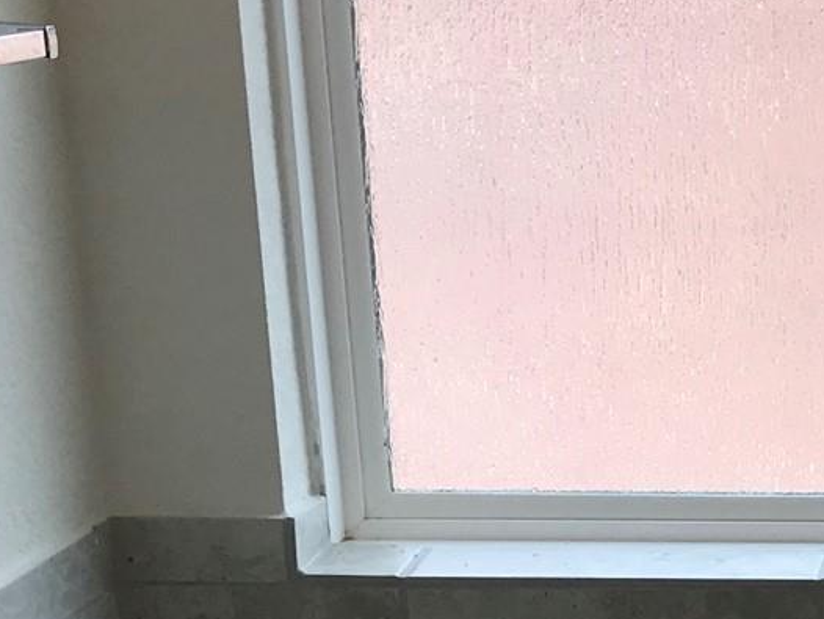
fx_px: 2596
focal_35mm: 109
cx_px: 1009
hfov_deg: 17.2
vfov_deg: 13.3
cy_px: 718
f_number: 1.8
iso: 20
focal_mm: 3.99
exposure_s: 1/493
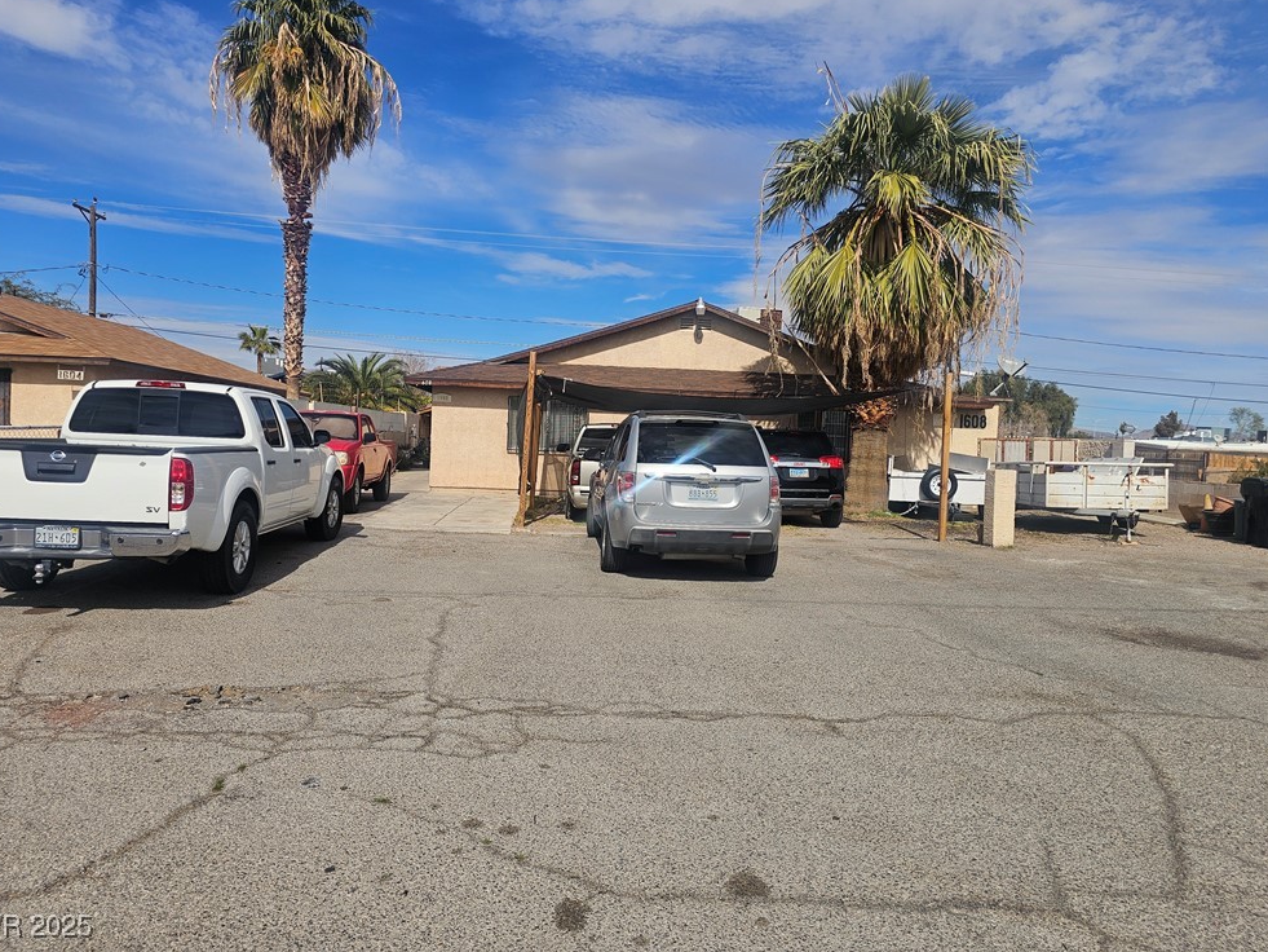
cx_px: 623
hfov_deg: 71.6
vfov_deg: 56.8
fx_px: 879
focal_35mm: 24
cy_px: 458
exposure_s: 1/1789
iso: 10
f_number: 1.7
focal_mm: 6.3
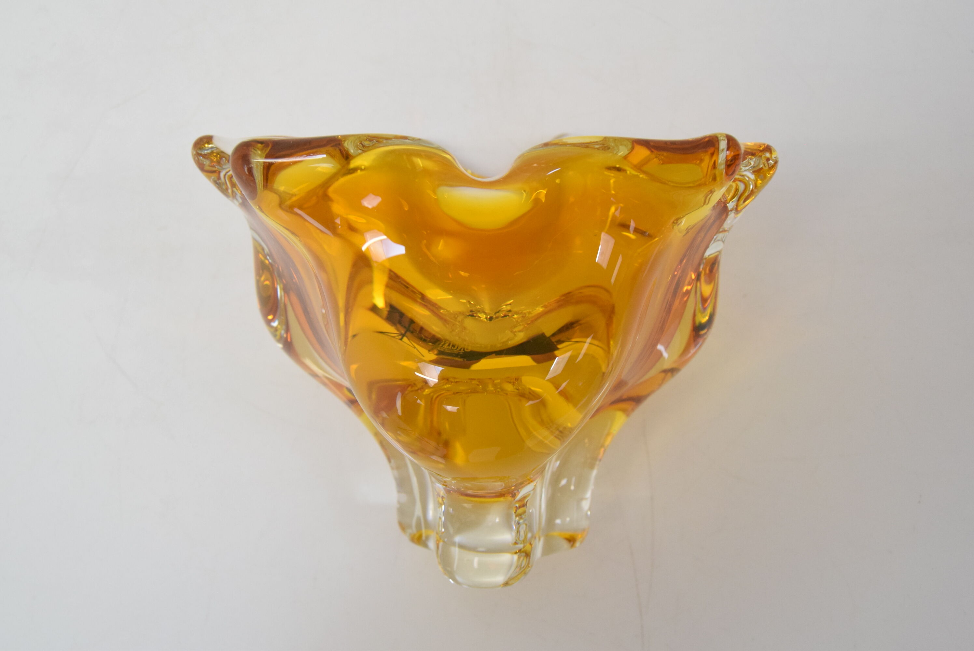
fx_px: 934
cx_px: 487
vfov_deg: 38.4
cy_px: 326
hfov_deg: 55.1
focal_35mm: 34
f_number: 7.1
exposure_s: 1/200
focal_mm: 23
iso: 1600
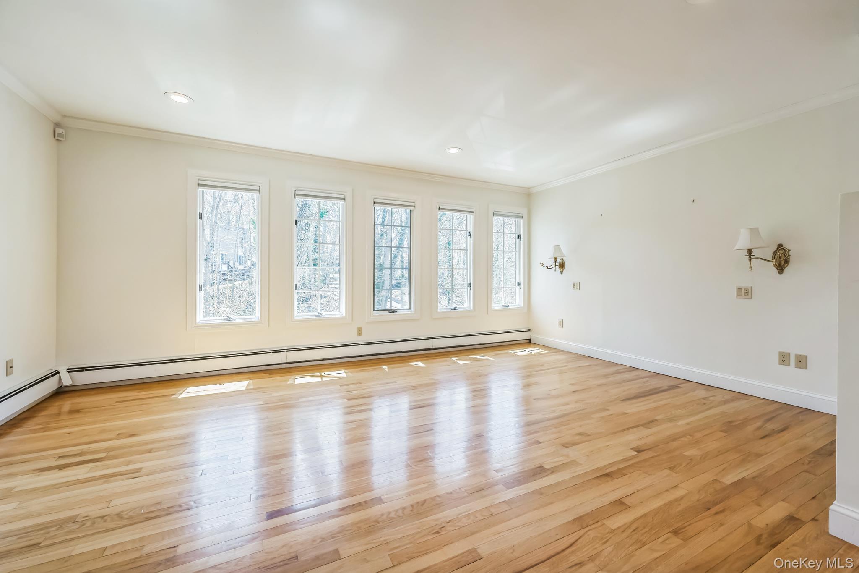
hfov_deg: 104.3
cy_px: 286
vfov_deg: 81.2
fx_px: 334
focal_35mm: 14
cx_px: 430
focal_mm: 14
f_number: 8
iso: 400
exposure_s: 1/160
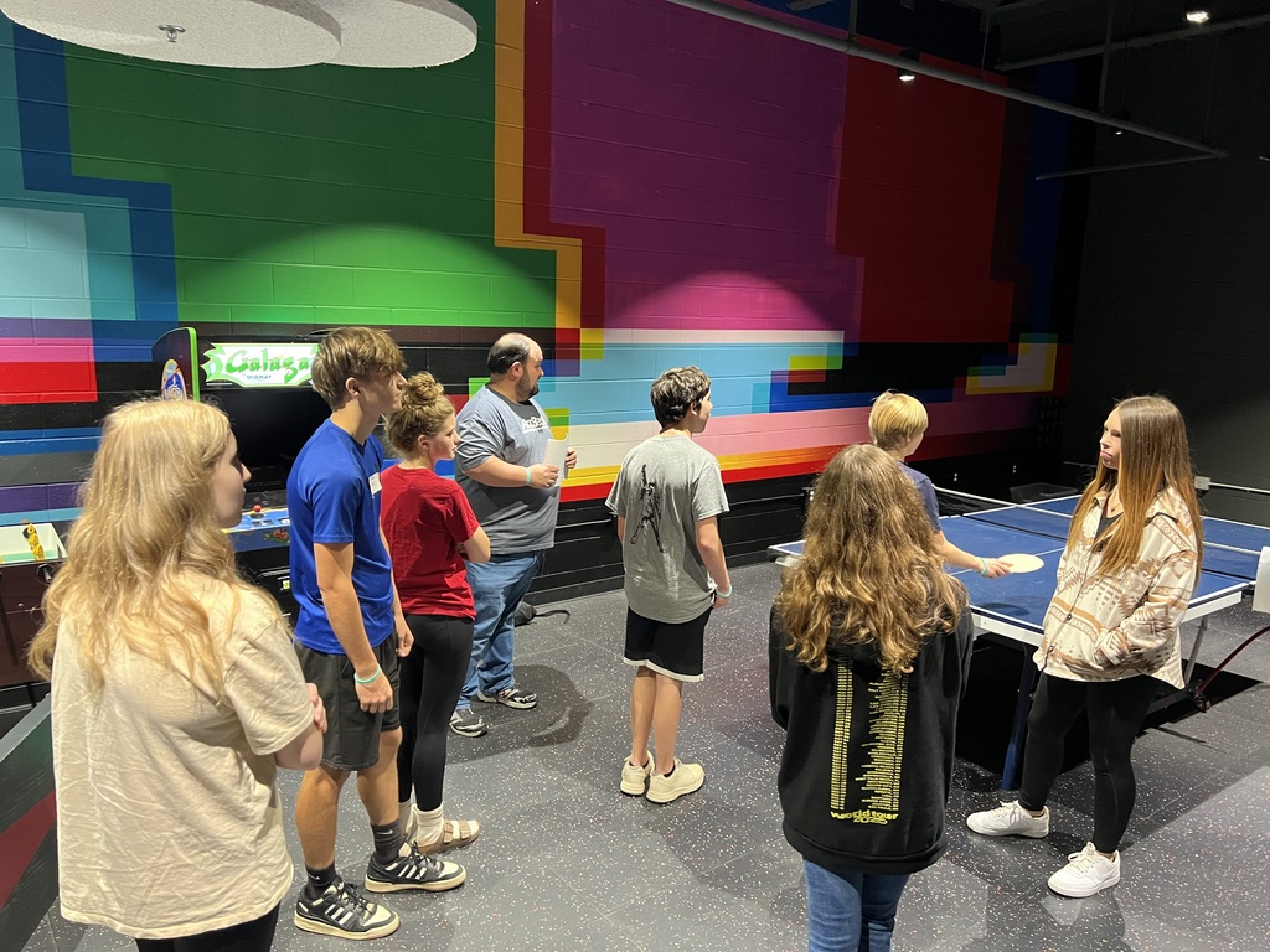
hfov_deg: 67.3
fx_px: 954
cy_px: 476
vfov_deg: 53.1
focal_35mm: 26
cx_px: 635
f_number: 1.5
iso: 500
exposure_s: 1/60
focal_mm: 5.7
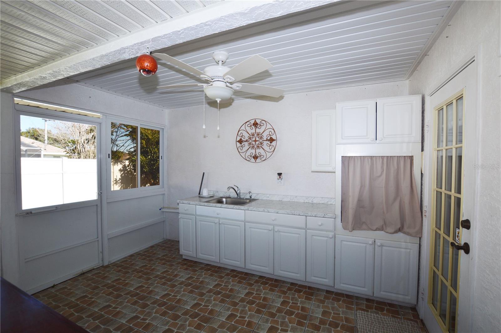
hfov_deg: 100.5
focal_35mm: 15
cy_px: 166
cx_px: 250
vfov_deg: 77.2
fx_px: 209
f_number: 6.3
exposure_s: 1/160
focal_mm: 10
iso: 100
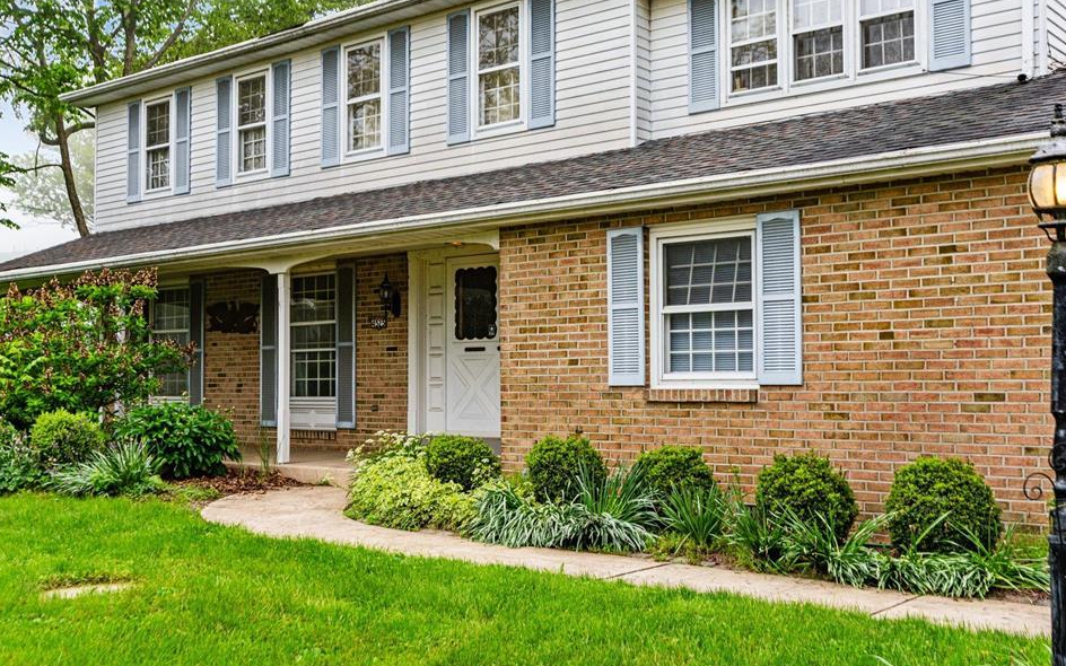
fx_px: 1191
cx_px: 496
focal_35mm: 41
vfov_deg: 31.2
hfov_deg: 48.2
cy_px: 350
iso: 320
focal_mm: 35
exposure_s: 1/400
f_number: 3.5
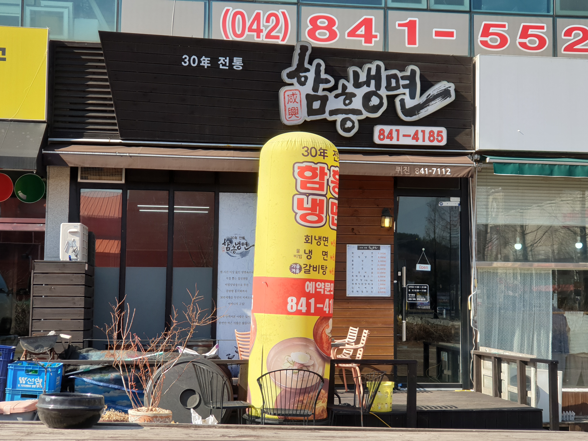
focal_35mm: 52
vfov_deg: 28.0
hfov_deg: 36.8
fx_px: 883
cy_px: 220
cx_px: 294
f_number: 2.4
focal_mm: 6
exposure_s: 1/624
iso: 25
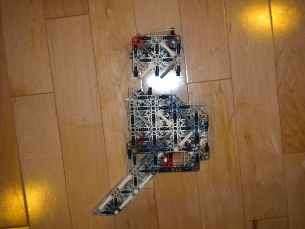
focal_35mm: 41
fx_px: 361
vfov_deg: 35.1
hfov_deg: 45.8
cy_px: 114
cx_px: 152
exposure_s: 1/30
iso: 400
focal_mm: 7.4
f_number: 3.5
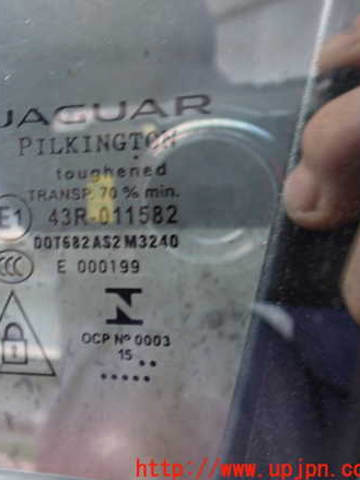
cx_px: 55
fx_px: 569
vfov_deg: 45.8
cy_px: 237
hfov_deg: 33.7
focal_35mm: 41
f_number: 2.3
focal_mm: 5.4
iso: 320
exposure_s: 1/30
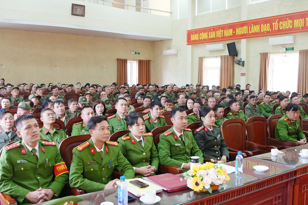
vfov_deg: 36.8
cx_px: 154
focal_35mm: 36
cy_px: 102
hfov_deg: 53.1
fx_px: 308
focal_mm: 24
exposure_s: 1/60
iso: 800
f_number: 4
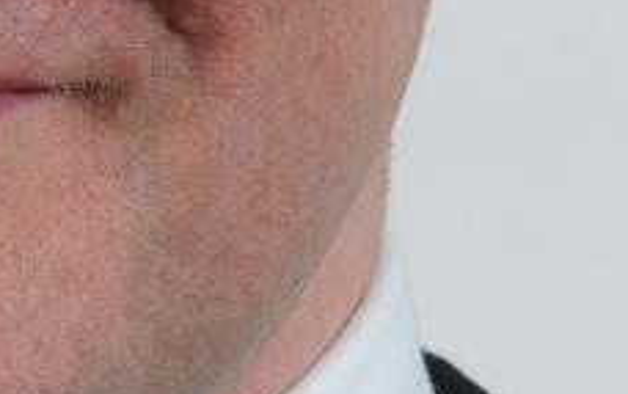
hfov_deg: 3.3
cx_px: -94
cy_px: 205
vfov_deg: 2.0
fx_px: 11016
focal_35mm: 643
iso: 800
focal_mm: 70
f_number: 11
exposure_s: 1/125
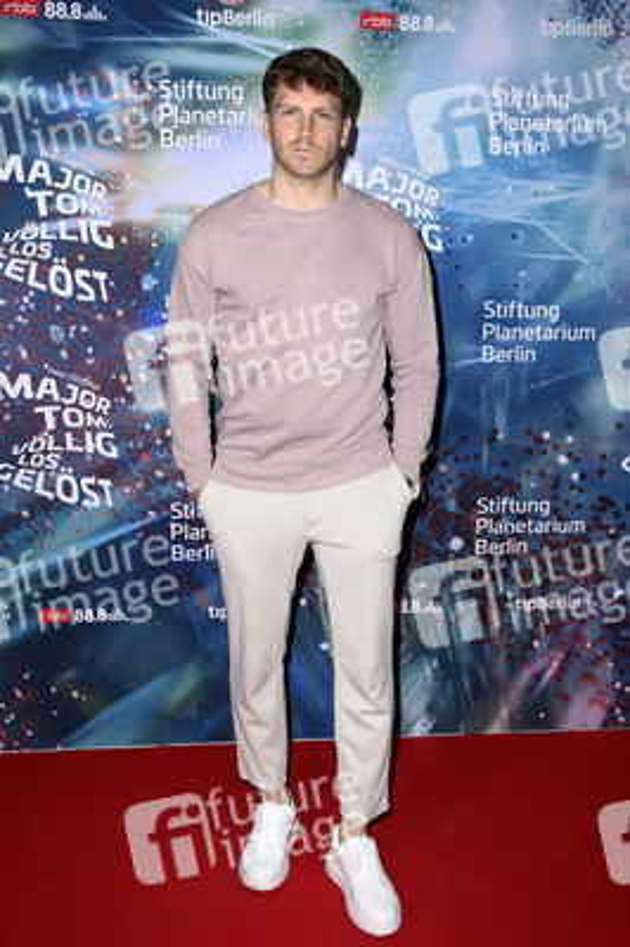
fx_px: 947
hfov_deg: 36.8
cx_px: 315
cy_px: 474
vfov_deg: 53.2
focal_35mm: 36
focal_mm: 36
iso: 500
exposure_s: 1/160
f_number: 5.6
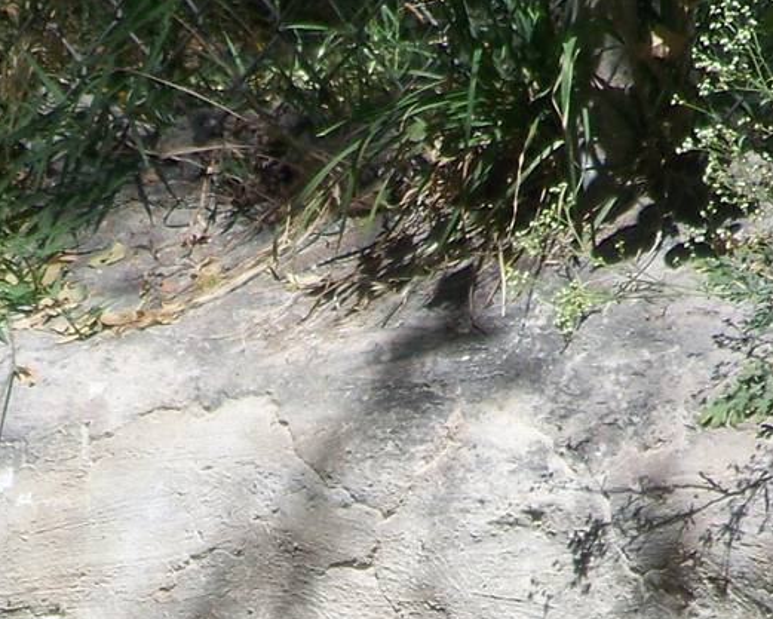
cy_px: 862
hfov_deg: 1.5
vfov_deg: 1.2
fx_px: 29609
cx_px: 162
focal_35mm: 1294
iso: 64
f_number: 4.8
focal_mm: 70.2
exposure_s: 1/400
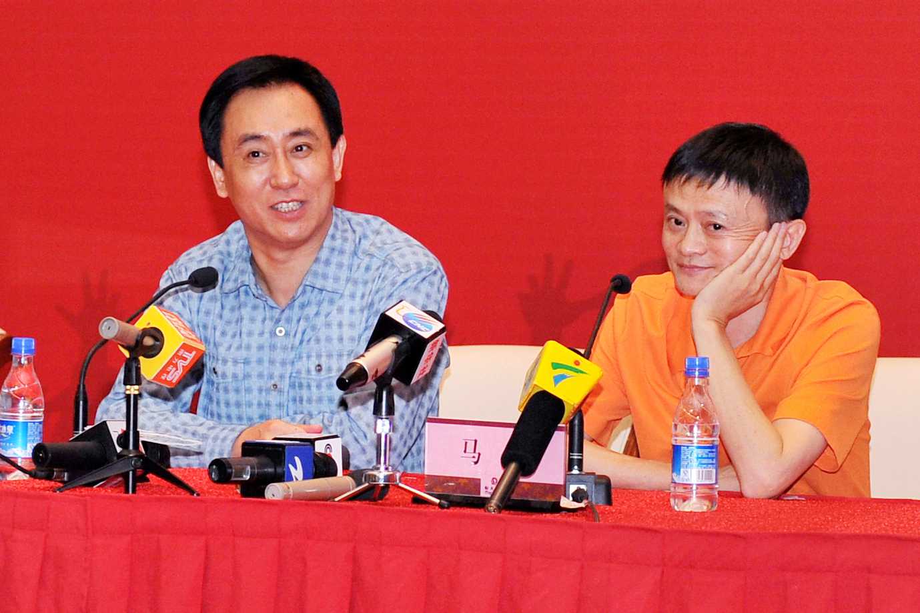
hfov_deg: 28.8
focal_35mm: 70
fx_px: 1789
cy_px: 306
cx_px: 460
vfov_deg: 19.5
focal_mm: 70
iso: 1000
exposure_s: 1/320
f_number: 3.5
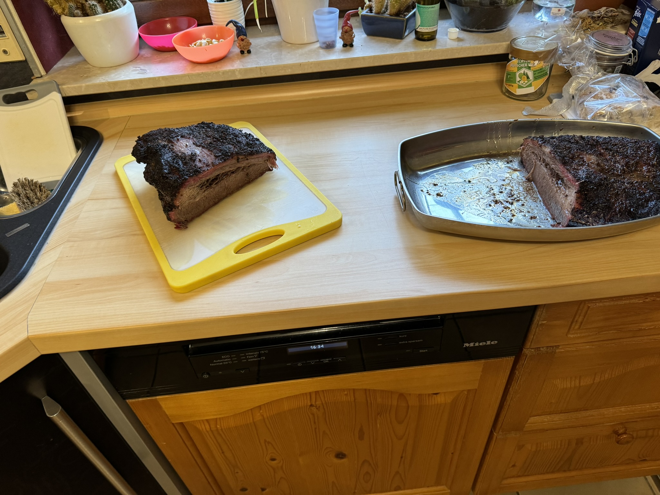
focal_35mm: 24
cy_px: 248
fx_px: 458
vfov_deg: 56.8
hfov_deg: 71.6
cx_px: 330
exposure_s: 1/50
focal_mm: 6.86
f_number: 1.78
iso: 200
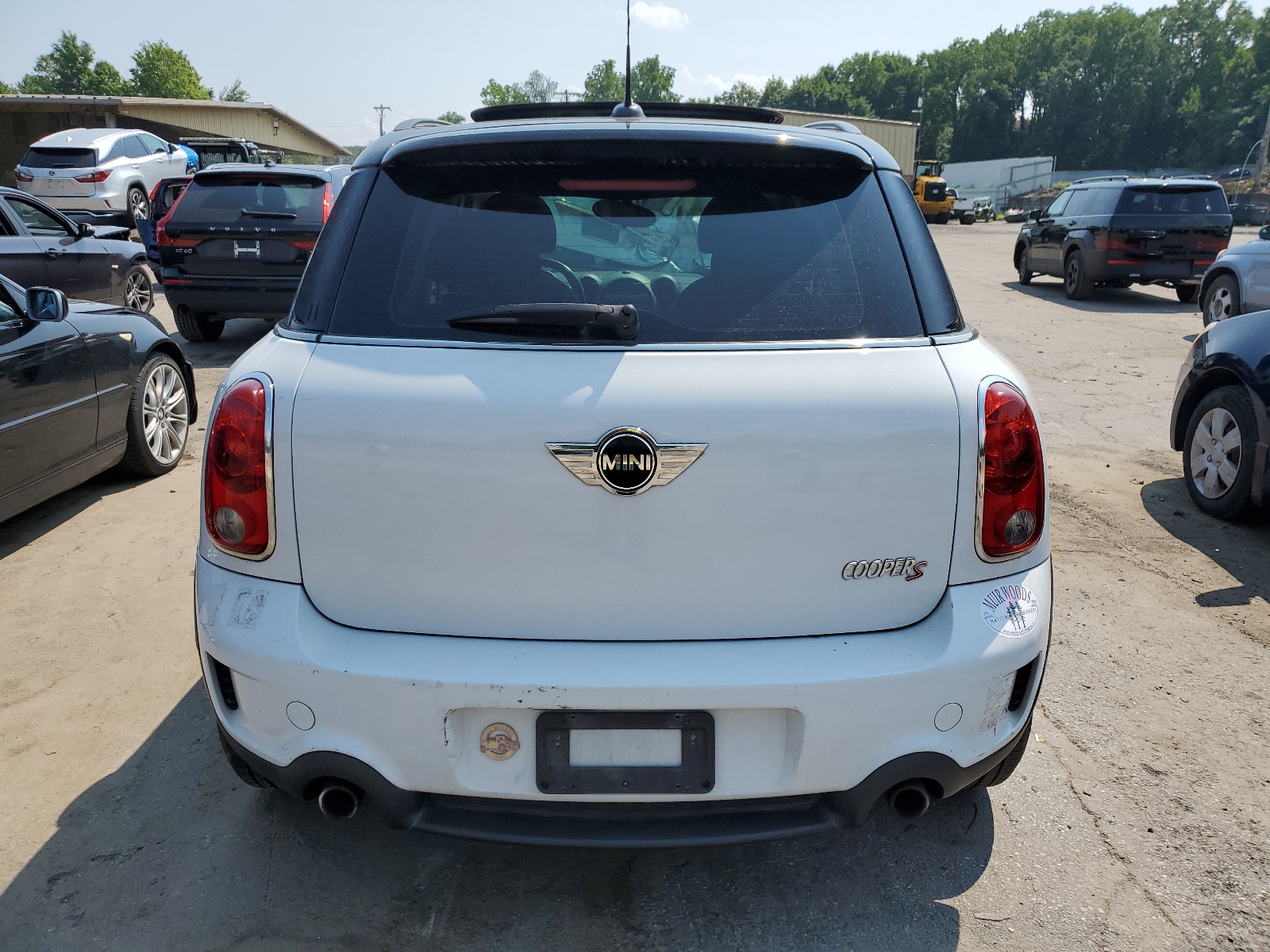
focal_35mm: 26
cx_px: 635
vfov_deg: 53.1
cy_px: 476
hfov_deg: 67.3
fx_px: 954
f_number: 1.5
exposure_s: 1/3333
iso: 50
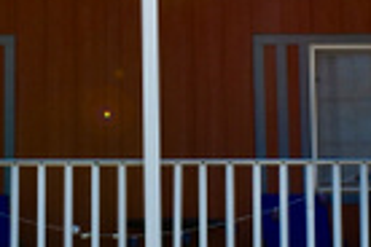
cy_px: 17
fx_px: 1508
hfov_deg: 14.0
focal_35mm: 146
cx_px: 121
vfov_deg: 9.3
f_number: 4.5
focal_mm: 21
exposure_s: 1/1000
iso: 100
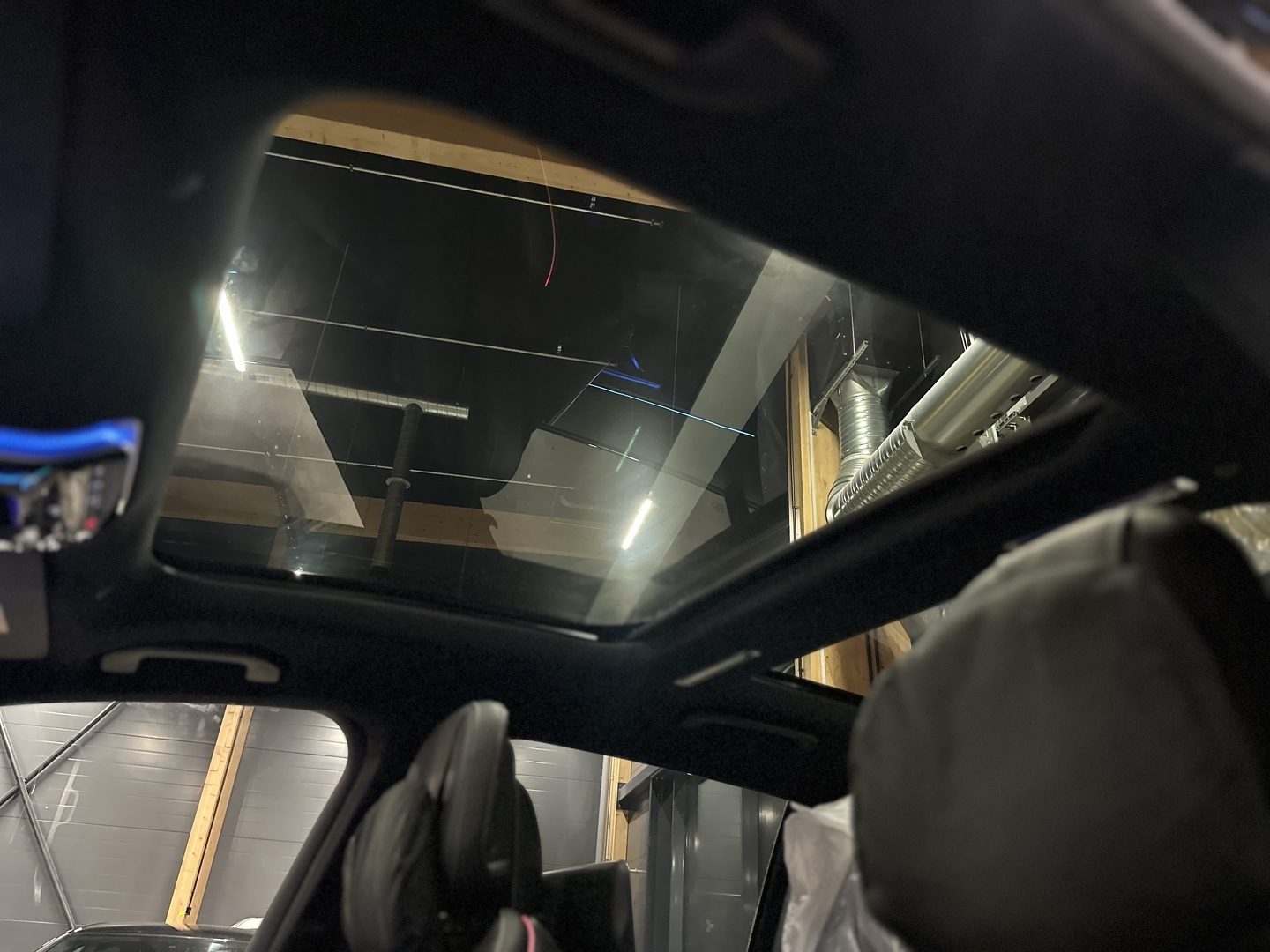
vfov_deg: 56.8
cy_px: 476
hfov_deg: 71.6
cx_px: 635
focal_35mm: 24
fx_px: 881
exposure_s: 1/30
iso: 1250
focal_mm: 6.86
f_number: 1.78
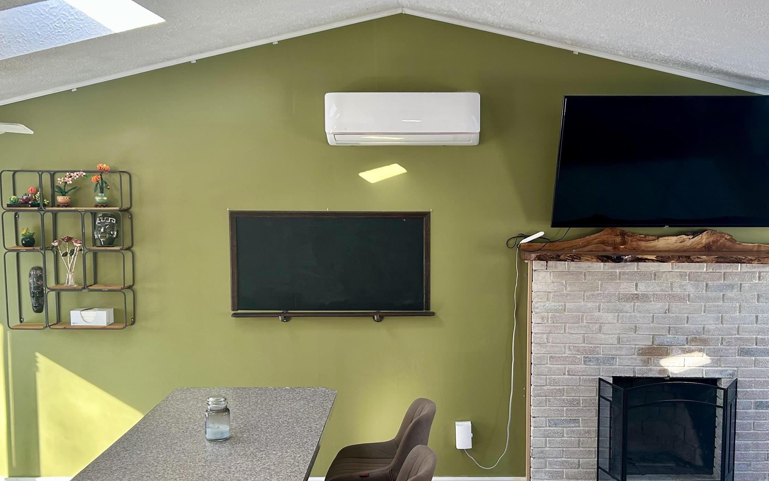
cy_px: 266
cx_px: 427
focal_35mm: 38
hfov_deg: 51.4
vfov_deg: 33.6
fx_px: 796
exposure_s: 1/120
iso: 80
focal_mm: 5.7
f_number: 1.5
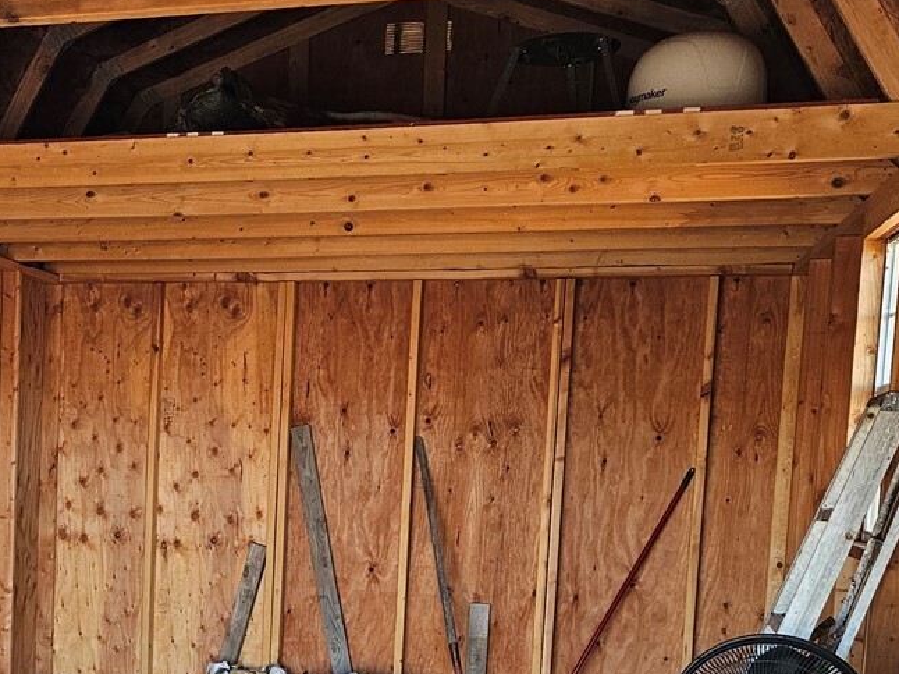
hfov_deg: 32.1
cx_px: 86
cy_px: 603
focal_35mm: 57
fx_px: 1480
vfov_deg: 24.9
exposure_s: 1/207
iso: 125
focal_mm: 5.4
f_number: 1.8
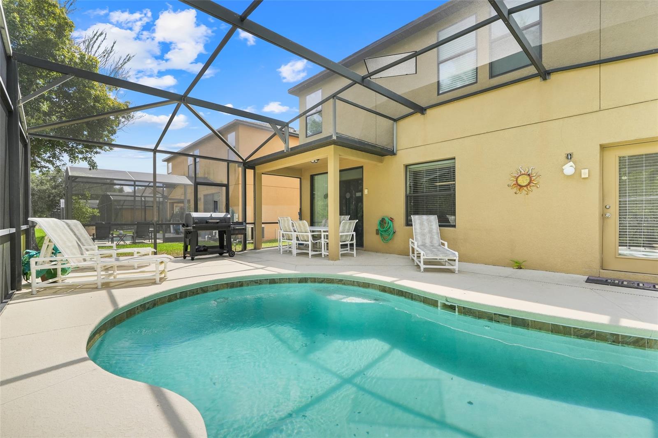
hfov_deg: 96.7
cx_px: 329
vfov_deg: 73.7
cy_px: 219
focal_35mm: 16
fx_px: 292
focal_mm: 16
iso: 250
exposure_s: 1/320
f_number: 9
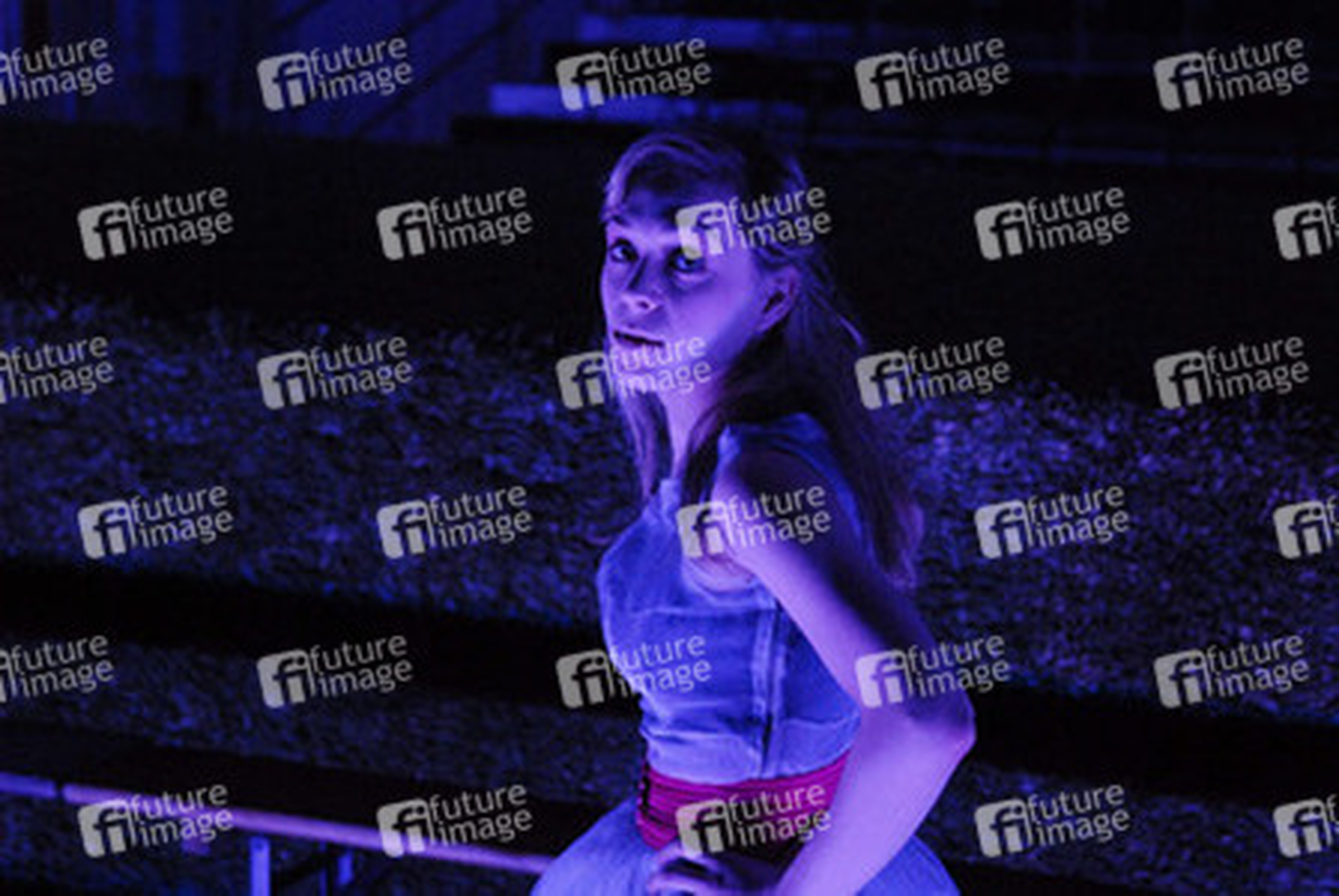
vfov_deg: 17.5
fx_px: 2905
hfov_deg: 26.0
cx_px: 670
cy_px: 448
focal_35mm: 78
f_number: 3.2
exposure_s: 1/60
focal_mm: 52
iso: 1000
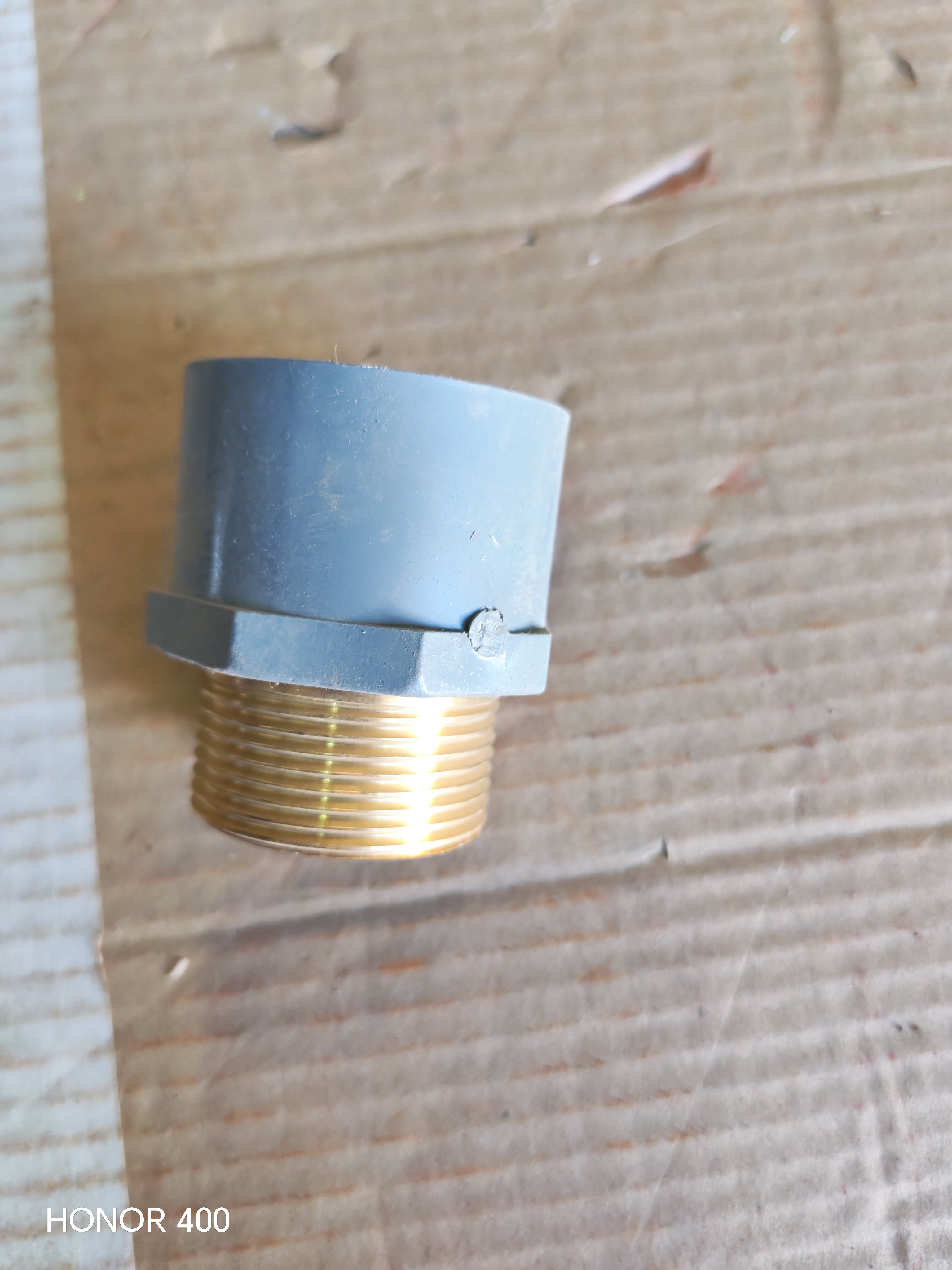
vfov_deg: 65.3
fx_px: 990
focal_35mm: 27
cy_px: 635
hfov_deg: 51.4
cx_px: 476
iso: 640
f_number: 1.9
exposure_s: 1/100
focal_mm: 6.12
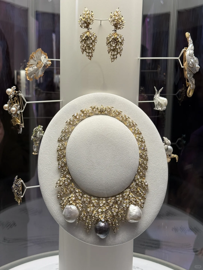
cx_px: 102
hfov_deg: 30.3
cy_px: 135
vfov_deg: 39.7
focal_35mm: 48
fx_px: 375
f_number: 1.78
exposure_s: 1/78
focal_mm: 6.76
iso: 80
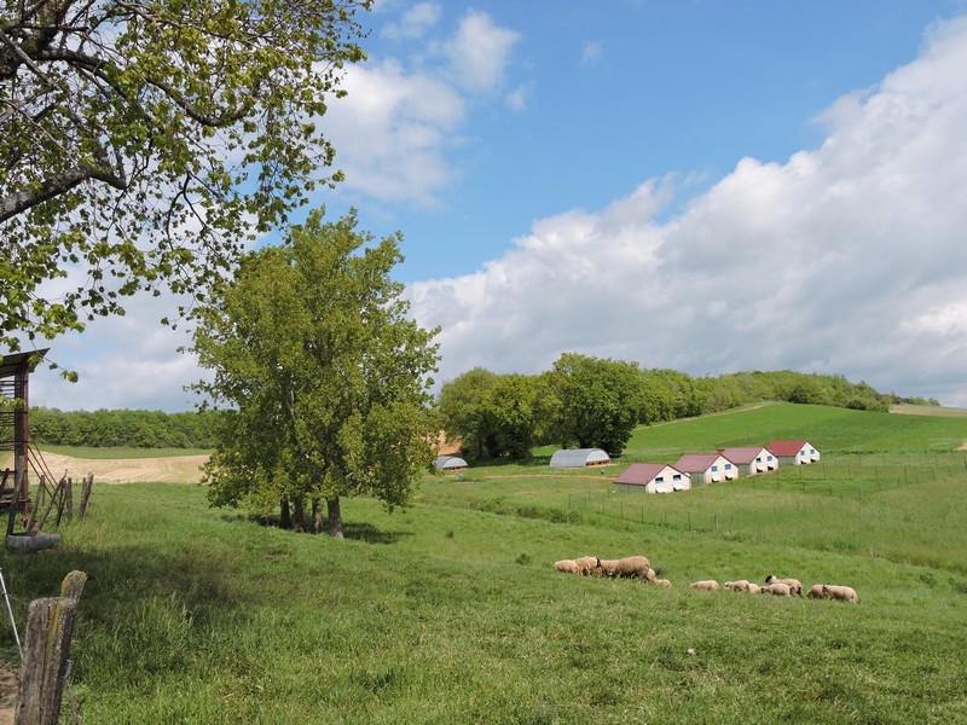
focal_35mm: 33
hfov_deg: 55.4
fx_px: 922
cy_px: 362
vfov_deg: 42.9
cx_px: 484
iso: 100
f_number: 3.6
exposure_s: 1/1250
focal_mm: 5.9
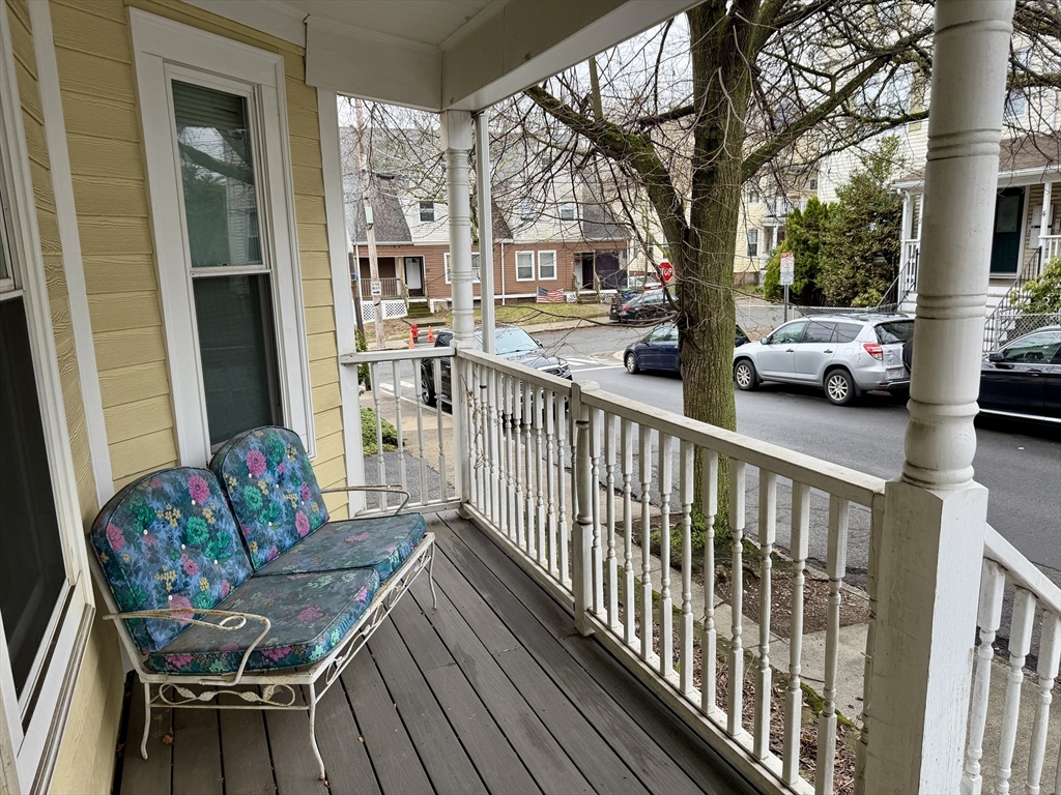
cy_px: 398
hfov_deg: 71.6
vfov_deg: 56.8
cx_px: 530
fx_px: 736
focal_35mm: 24
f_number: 1.78
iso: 80
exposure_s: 1/849
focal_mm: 6.76
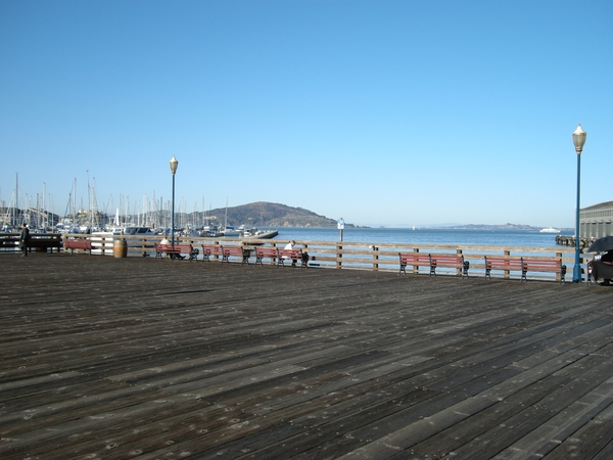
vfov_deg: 38.7
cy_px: 230
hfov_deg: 50.1
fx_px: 655
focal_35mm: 37
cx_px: 306
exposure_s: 1/850
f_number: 2.8
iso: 64
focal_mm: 7.9
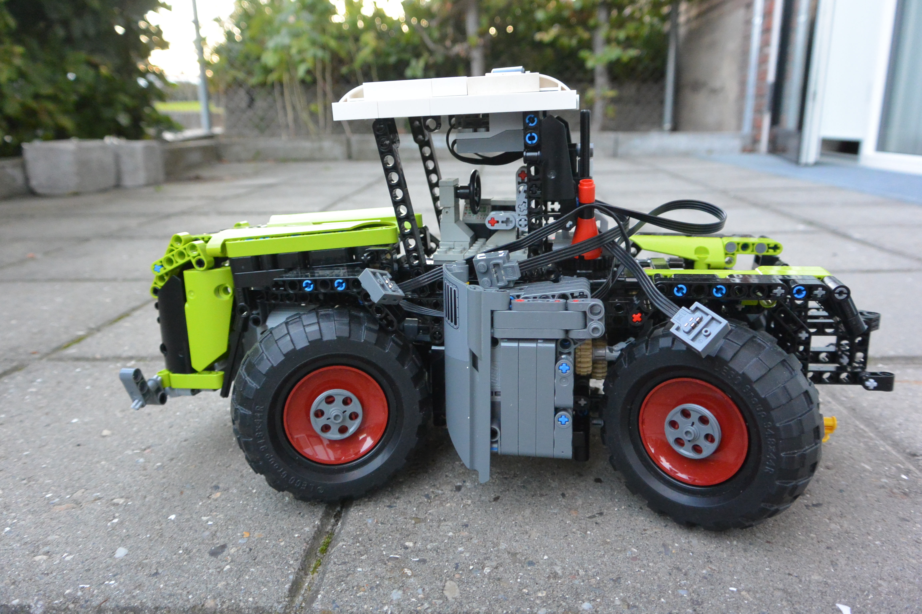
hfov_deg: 67.4
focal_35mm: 27
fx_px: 691
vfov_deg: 47.9
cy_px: 307
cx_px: 461
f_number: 3.5
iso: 800
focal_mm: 10
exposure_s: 1/30
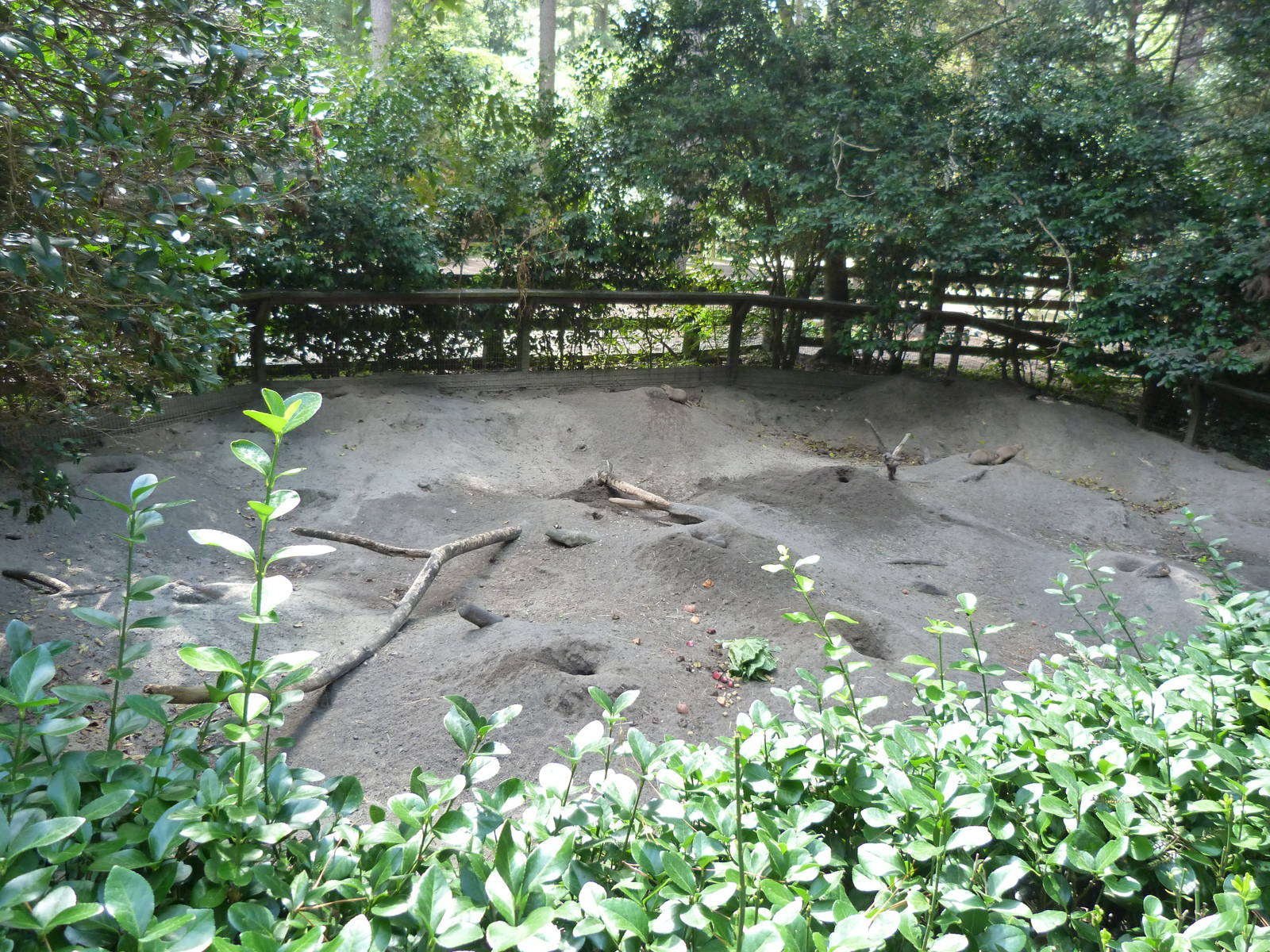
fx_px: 917
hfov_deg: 69.4
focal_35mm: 25
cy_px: 476
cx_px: 635
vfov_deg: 54.9
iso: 200
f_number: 2.8
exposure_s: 1/60
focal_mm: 4.5
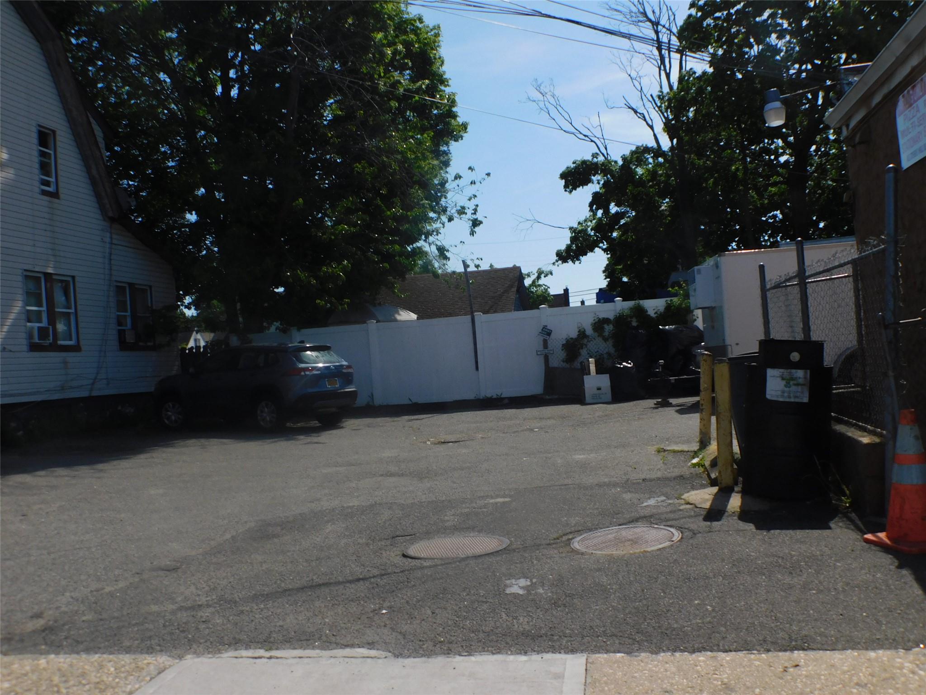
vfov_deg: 36.0
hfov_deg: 46.8
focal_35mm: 40
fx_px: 1070
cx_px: 463
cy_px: 348
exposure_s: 1/500
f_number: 7.2
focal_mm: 7.1
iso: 125
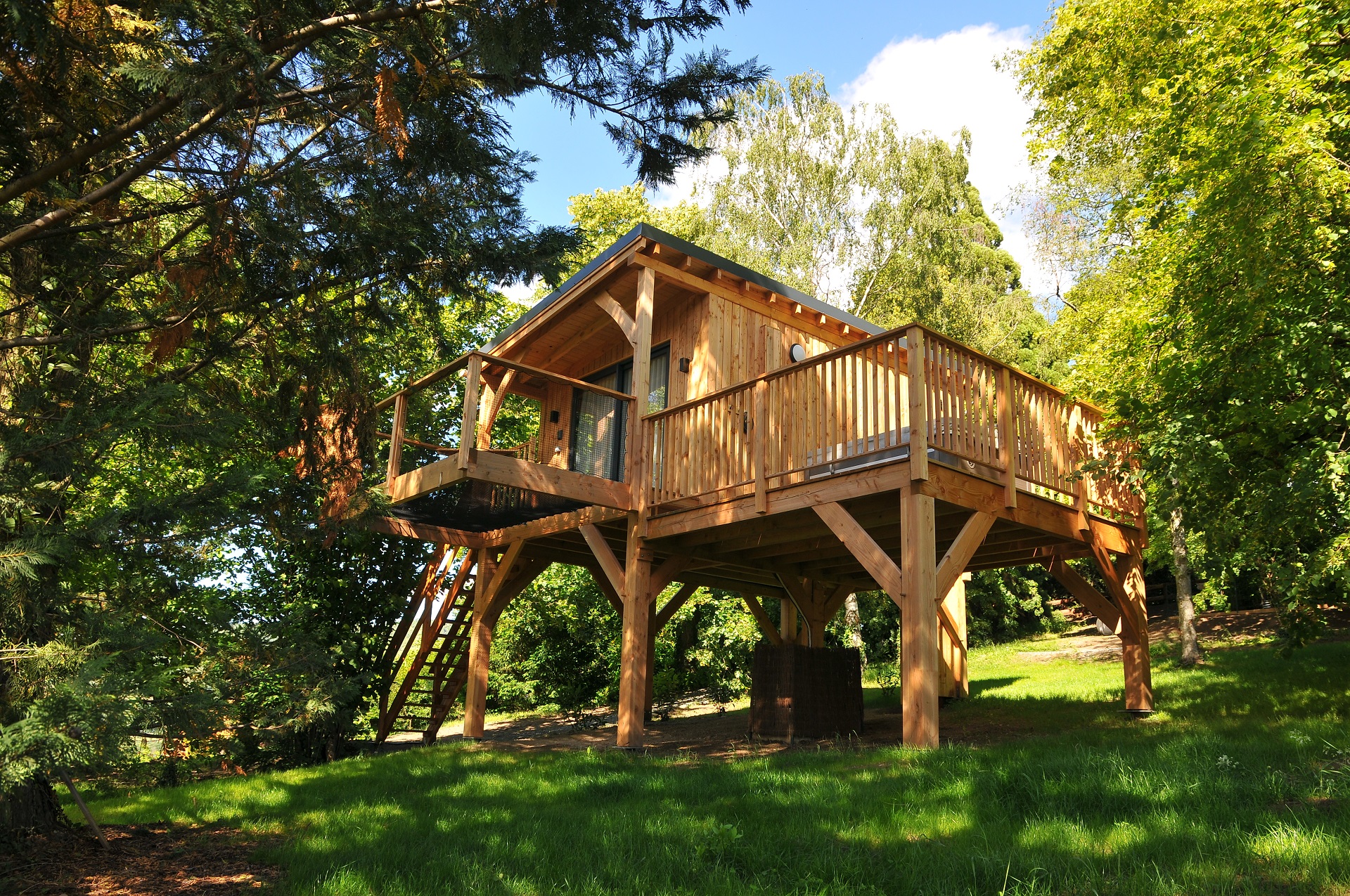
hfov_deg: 70.5
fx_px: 955
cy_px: 448
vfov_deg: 50.3
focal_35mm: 26
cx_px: 675
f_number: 6.3
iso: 200
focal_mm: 17
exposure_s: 1/160
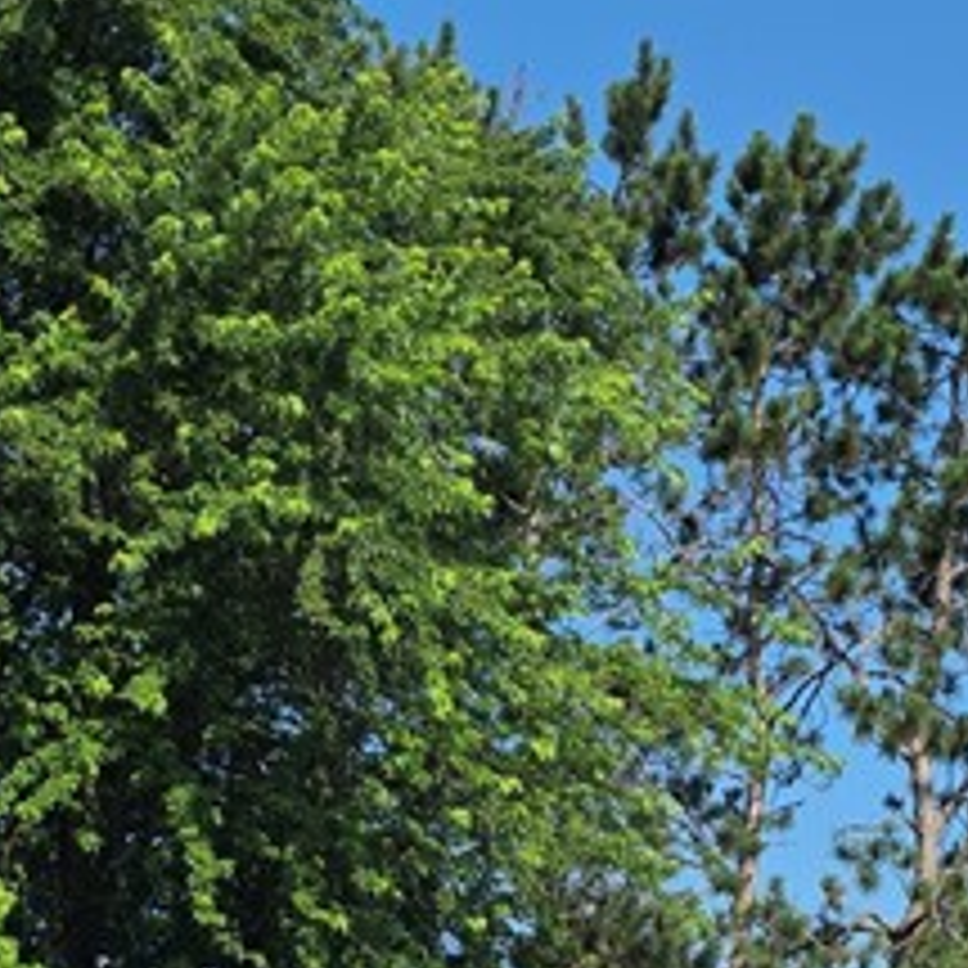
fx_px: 3069
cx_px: 653
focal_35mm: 97
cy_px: 1067
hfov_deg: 17.9
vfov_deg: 17.3
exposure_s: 1/6809
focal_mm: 6.3
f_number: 1.7
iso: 80
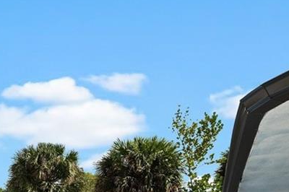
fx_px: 481
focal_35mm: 60
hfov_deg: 26.2
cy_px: 272
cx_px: -124
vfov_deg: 20.1
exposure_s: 1/800
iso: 200
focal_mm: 15
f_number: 8
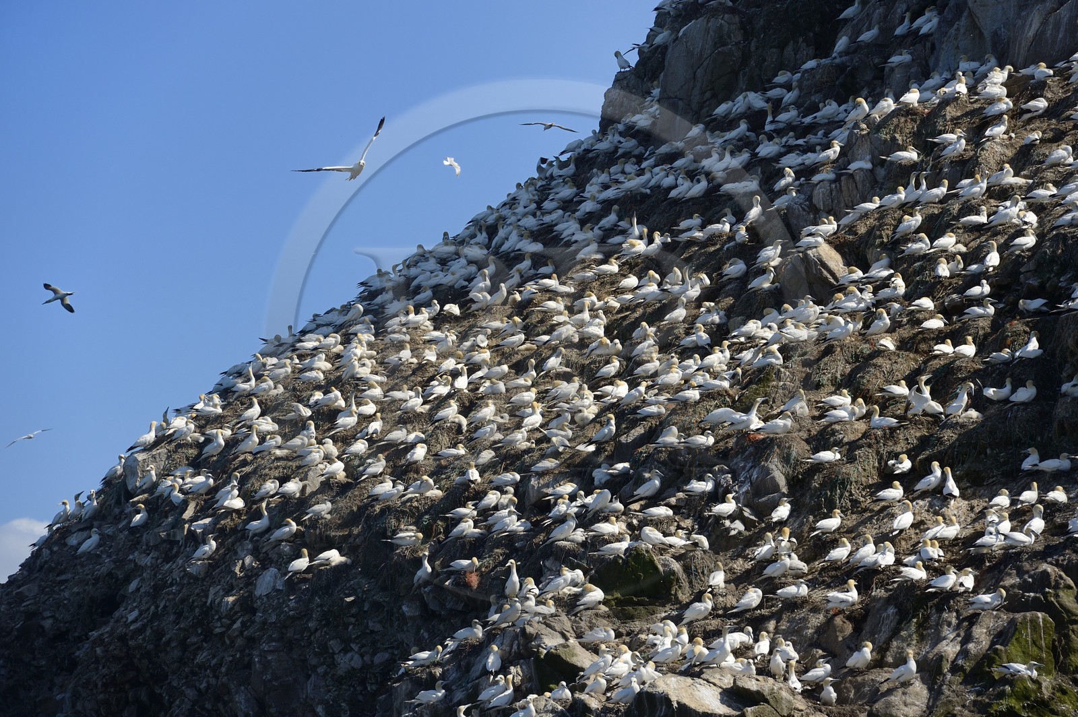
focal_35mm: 200
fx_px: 5984
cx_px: 539
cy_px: 358
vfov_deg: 6.9
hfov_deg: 10.3
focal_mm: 200
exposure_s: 1/1600
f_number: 8
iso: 400
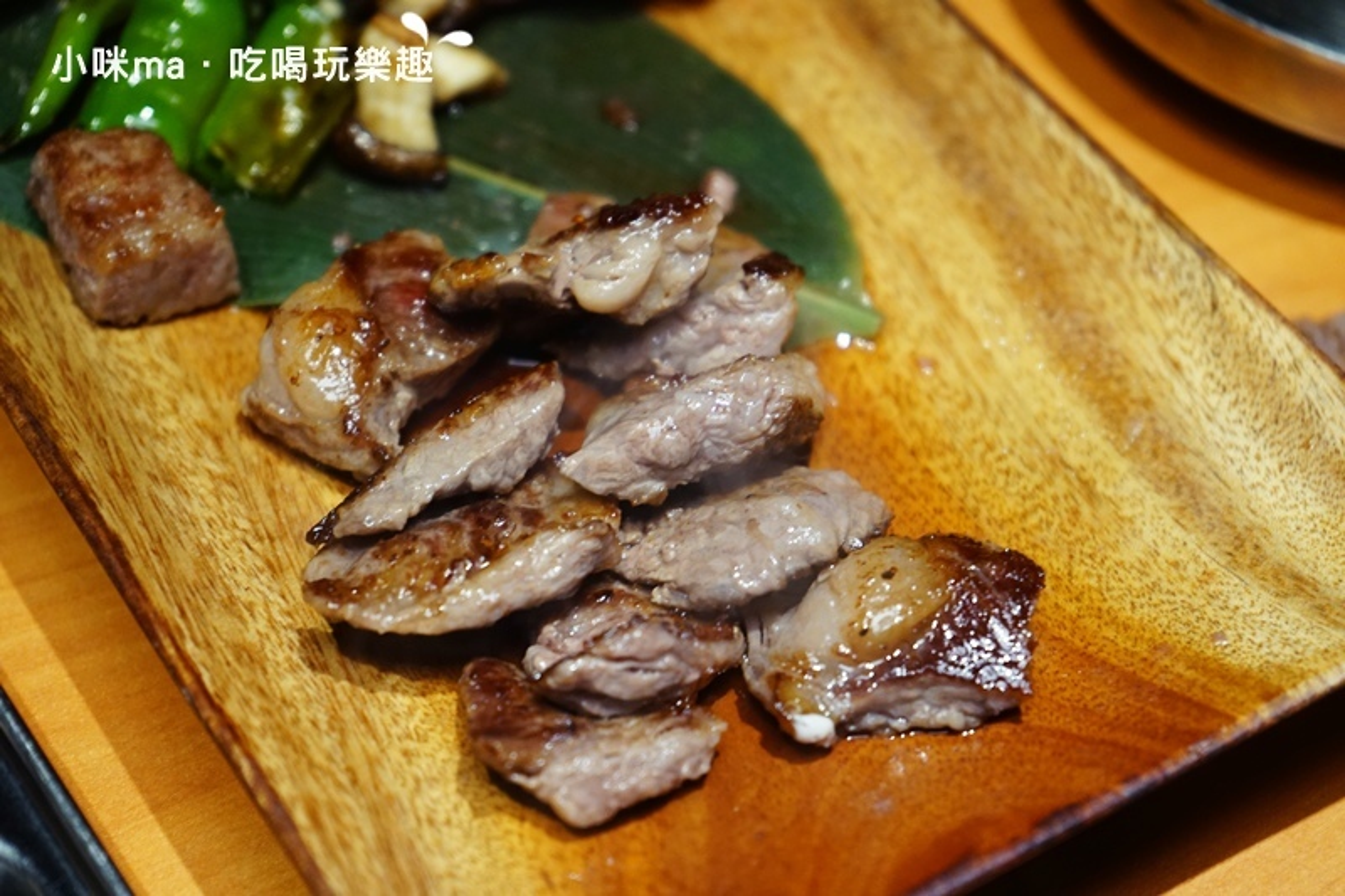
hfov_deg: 28.8
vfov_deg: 19.4
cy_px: 448
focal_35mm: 70
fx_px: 2615
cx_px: 672
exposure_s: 1/80
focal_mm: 70
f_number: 5.6
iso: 1600
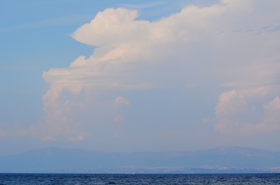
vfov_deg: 13.0
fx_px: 815
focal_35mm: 105
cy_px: 92
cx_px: 140
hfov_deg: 19.5
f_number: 5.6
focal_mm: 70
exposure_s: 1/2000
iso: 400
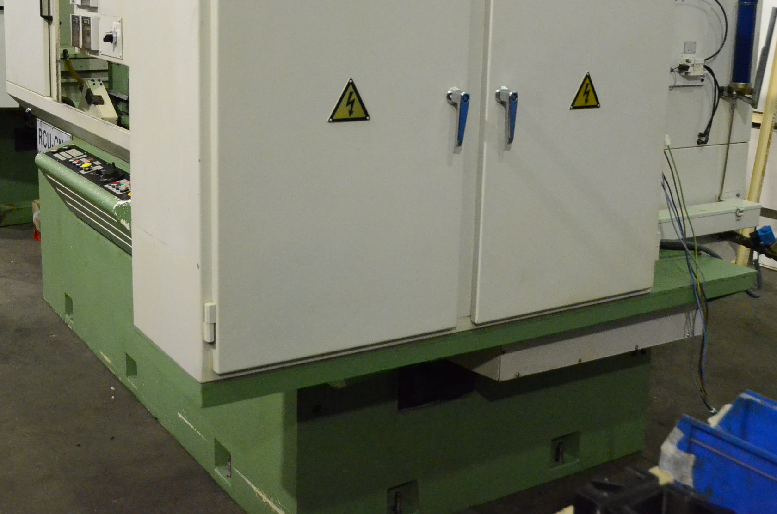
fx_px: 948
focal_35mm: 44
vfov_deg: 30.0
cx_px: 370
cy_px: 149
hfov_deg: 44.6
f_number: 3.5
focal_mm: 20
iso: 6400
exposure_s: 1/640
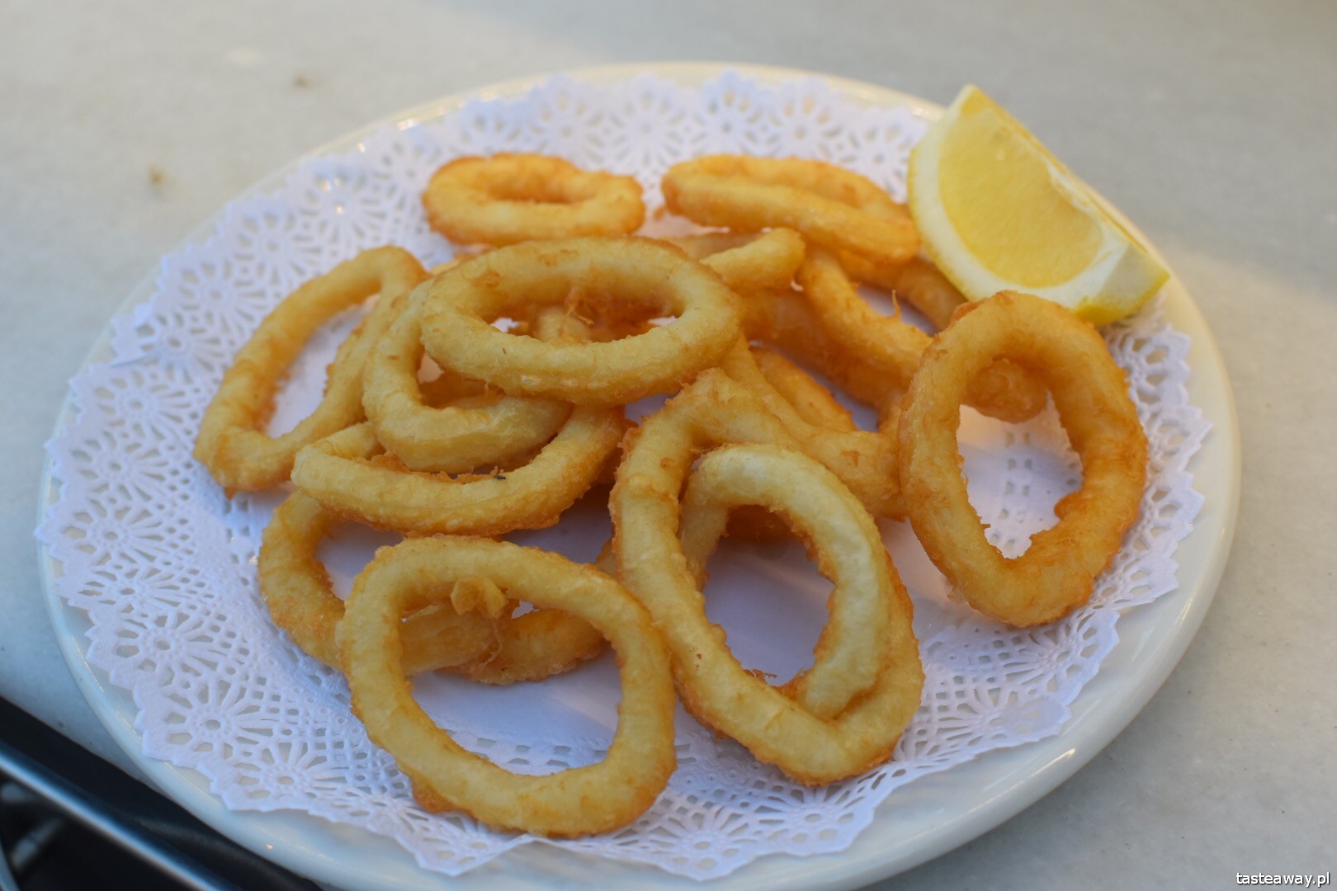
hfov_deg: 37.9
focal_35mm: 52
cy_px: 446
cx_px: 668
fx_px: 1950
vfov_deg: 25.8
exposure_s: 1/125
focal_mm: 35
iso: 640
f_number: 5.6
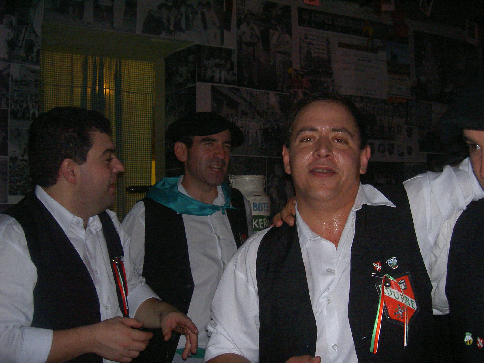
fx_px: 545
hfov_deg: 47.9
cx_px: 242
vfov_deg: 36.8
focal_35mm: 39
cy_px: 182
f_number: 2.8
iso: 100
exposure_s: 1/59.5
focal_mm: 8
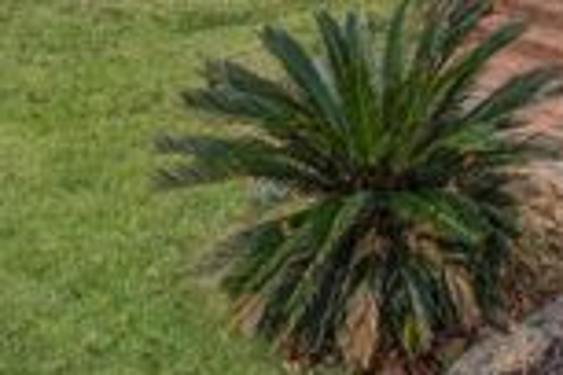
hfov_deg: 34.8
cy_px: -211
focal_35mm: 49
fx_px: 766
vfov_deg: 22.0
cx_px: 618
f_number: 8
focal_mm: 10
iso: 250
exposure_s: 1/800
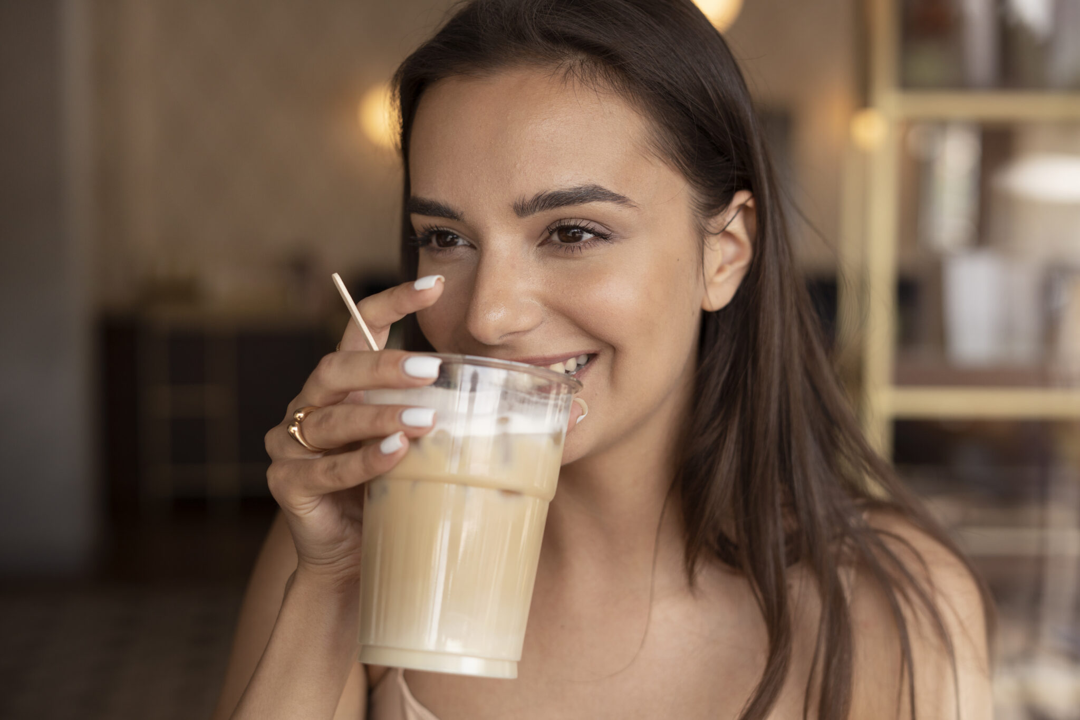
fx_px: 1500
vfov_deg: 27.0
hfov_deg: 39.6
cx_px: 540
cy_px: 360
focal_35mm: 50
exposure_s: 1/400
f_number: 2.8
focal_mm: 50
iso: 320
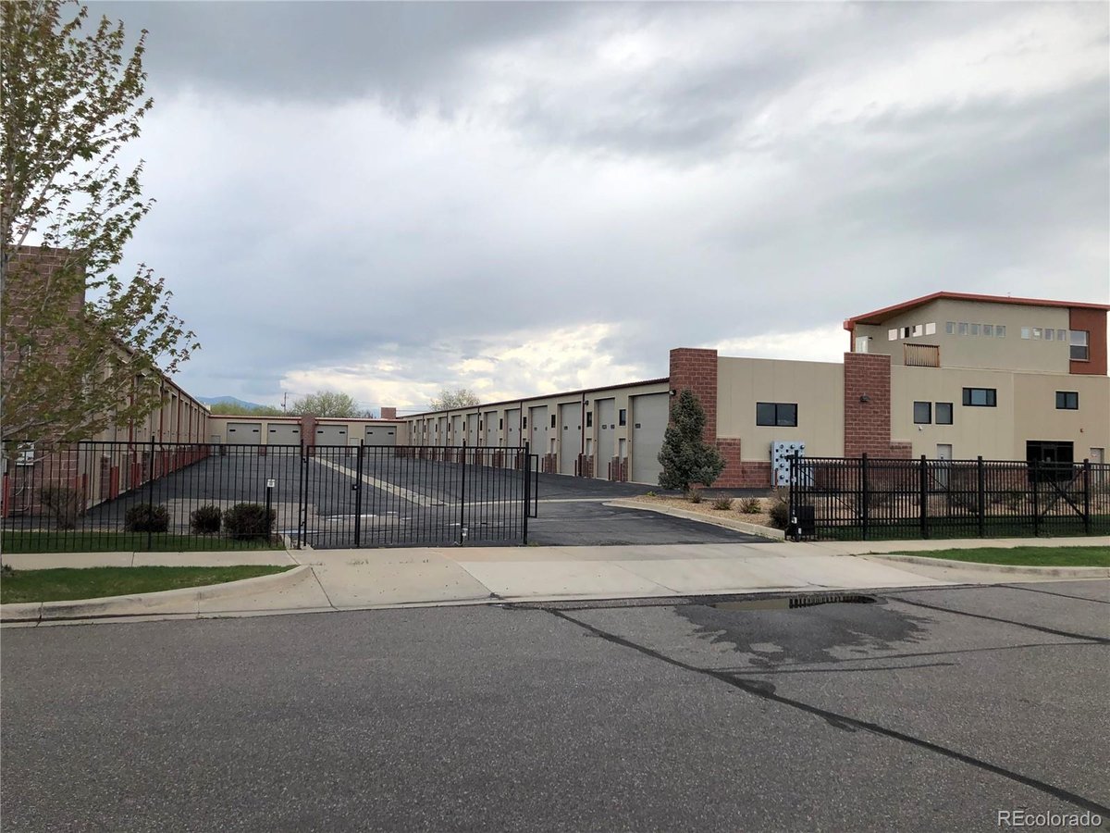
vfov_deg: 49.7
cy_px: 416
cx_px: 555
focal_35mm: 28
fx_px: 898
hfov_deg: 63.4
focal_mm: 3.99
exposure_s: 1/1116
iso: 20
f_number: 1.8
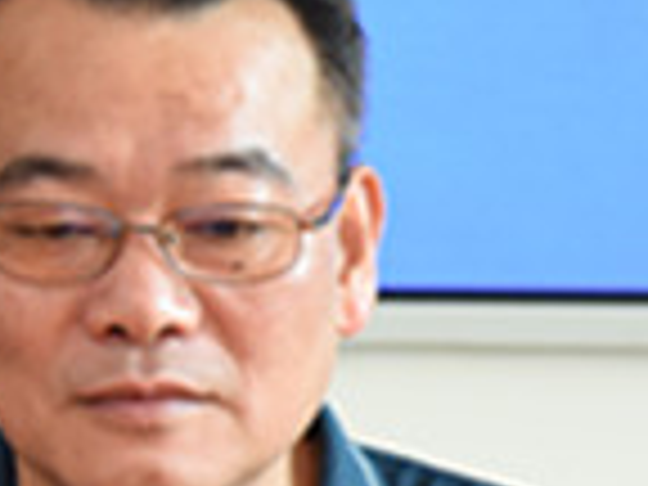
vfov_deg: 8.5
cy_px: 542
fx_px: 3239
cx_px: 65
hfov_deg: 11.4
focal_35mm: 173
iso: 1400
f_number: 4
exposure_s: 1/50
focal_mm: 48
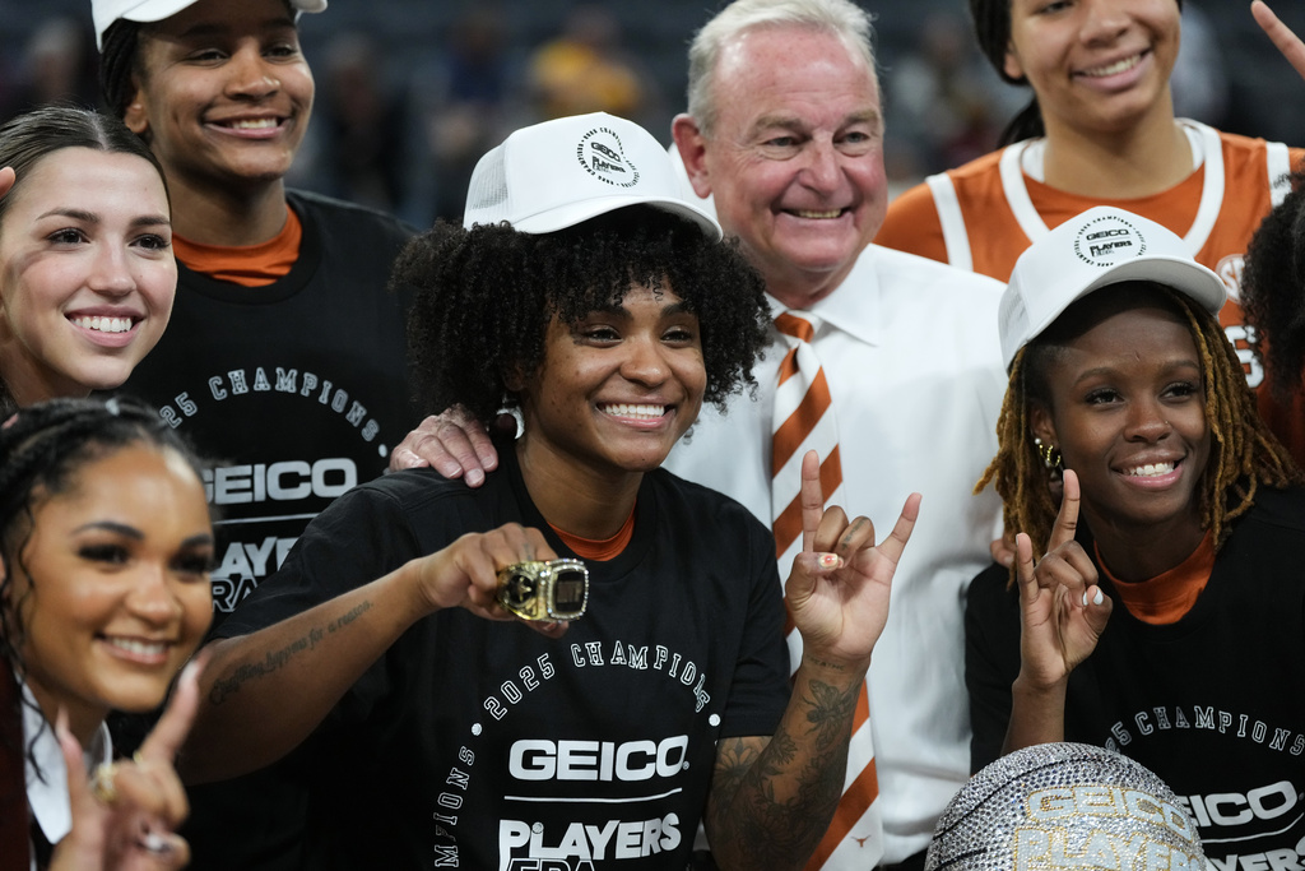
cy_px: 436
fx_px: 4459
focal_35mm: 123
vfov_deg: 11.1
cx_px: 652
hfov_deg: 16.7
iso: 3200
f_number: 2.8
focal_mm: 123
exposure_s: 1/1600
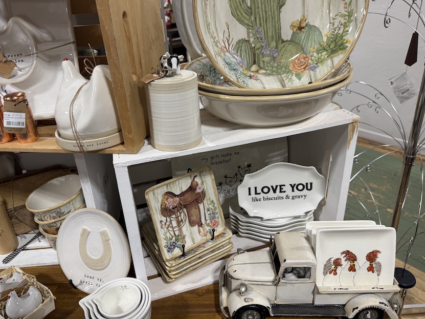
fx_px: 319
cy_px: 151
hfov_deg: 67.3
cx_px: 200
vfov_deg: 53.0
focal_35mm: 26
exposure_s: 1/60
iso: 125
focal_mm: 6.76
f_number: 1.78
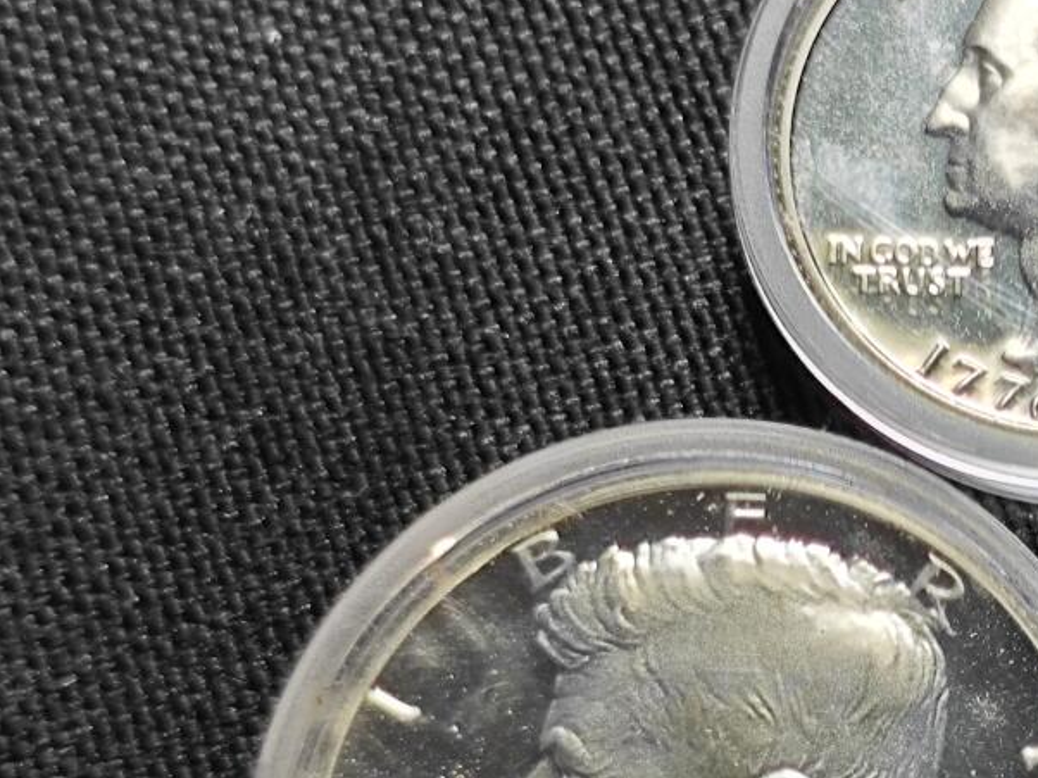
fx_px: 3417
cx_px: 1191
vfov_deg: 12.9
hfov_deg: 16.7
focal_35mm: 114
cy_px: 609
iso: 80
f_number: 1.6
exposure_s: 1/71
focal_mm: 5.84
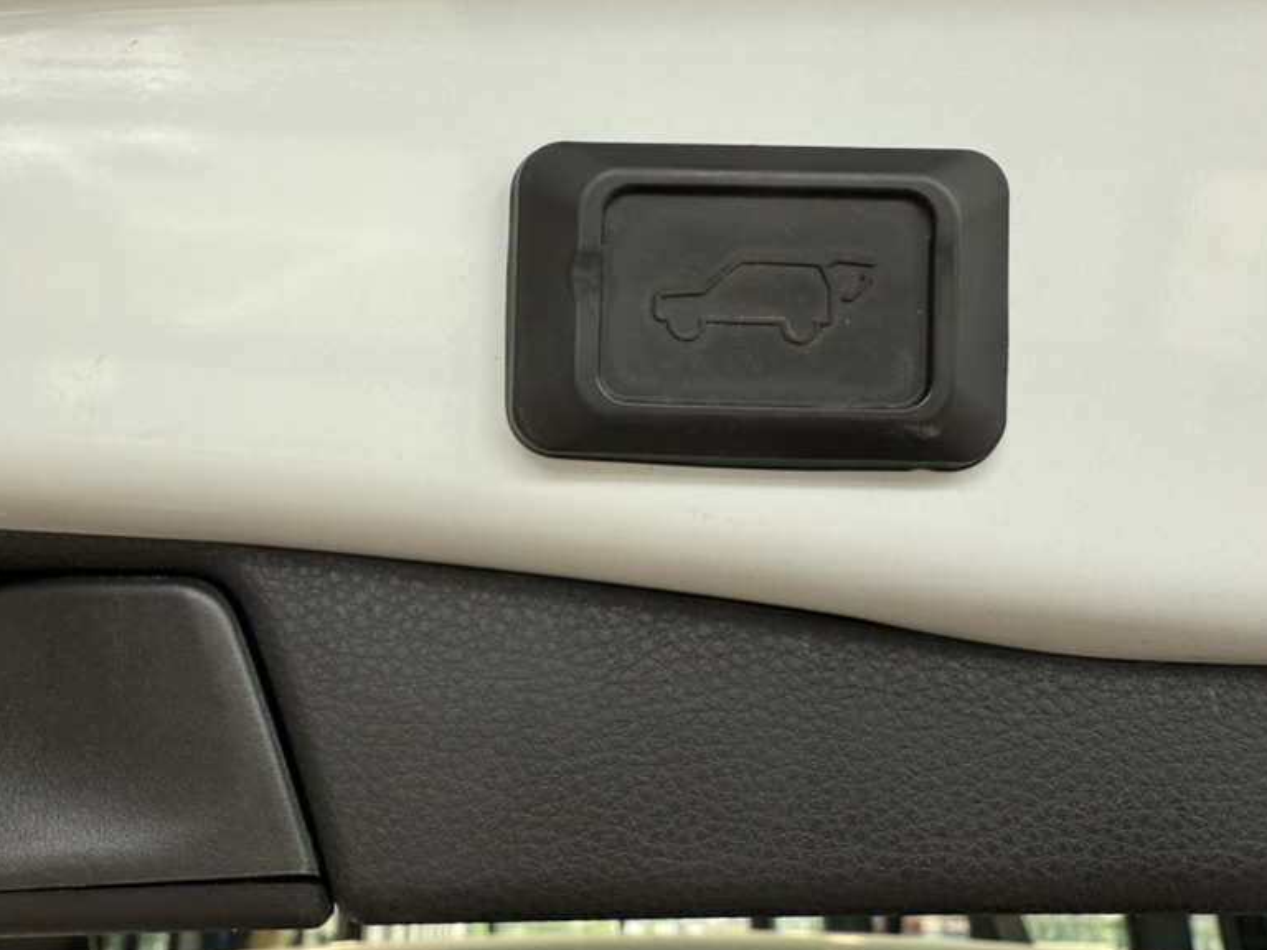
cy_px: 434
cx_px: 653
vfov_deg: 44.1
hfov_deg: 56.8
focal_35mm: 32
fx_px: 1171
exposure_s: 1/99
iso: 64
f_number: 2.2
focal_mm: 2.22
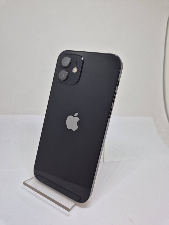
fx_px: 150
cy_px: 112
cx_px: 84
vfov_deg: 73.9
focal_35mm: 23
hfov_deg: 58.9
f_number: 1.8
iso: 100
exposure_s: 1/180
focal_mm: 5.4
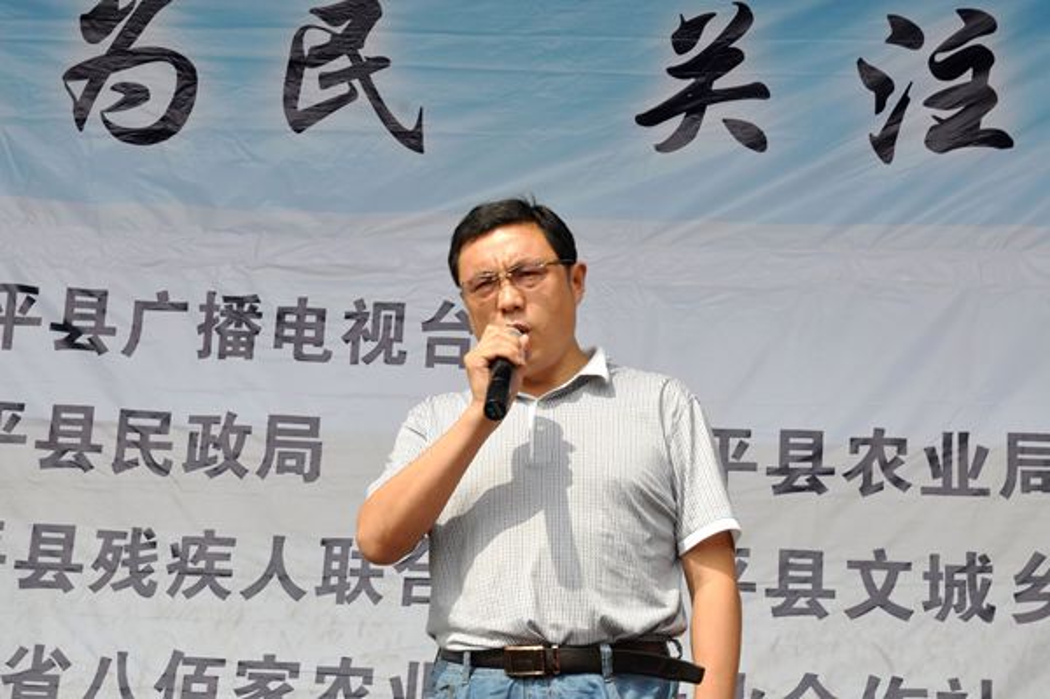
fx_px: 3060
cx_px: 525
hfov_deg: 19.5
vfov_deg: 13.0
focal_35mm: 105
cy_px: 350
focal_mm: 70
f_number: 11
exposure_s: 1/125
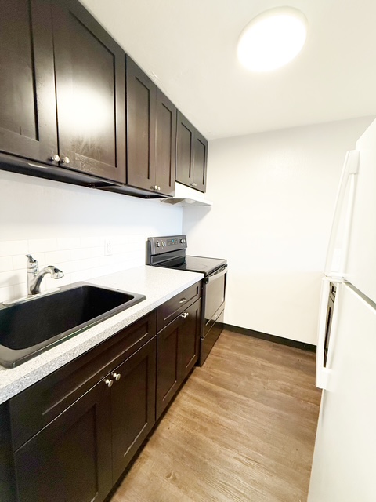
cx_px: 188
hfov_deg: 85.7
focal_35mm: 14
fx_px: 203
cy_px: 251
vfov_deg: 102.1
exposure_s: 1/60
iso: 320
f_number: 2.2
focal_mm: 2.22
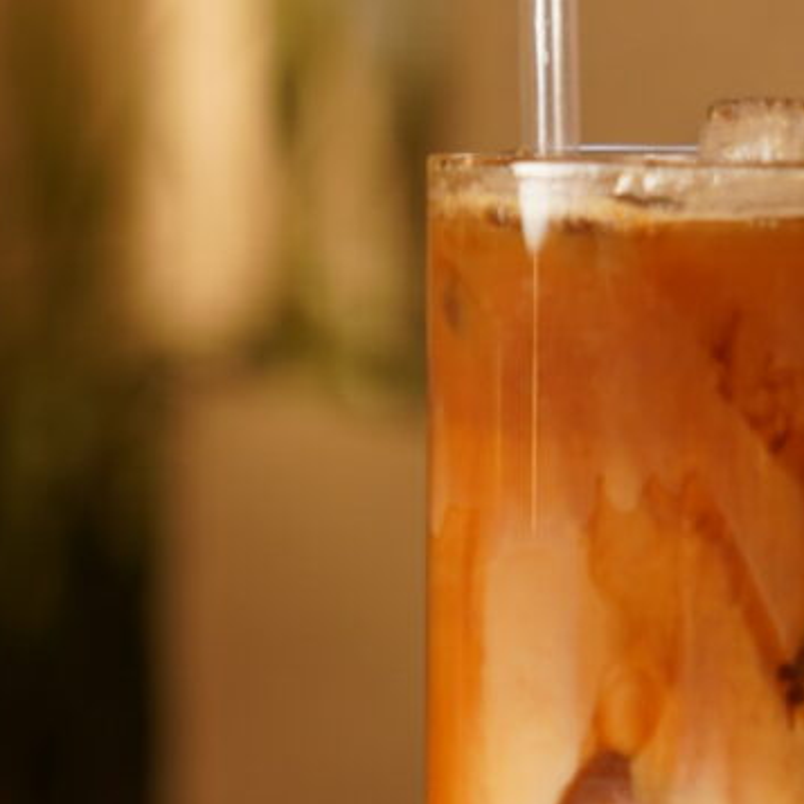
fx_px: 4231
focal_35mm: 161
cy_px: 286
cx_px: 636
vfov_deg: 10.8
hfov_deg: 10.8
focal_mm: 66
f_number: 4
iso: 125
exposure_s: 1/100
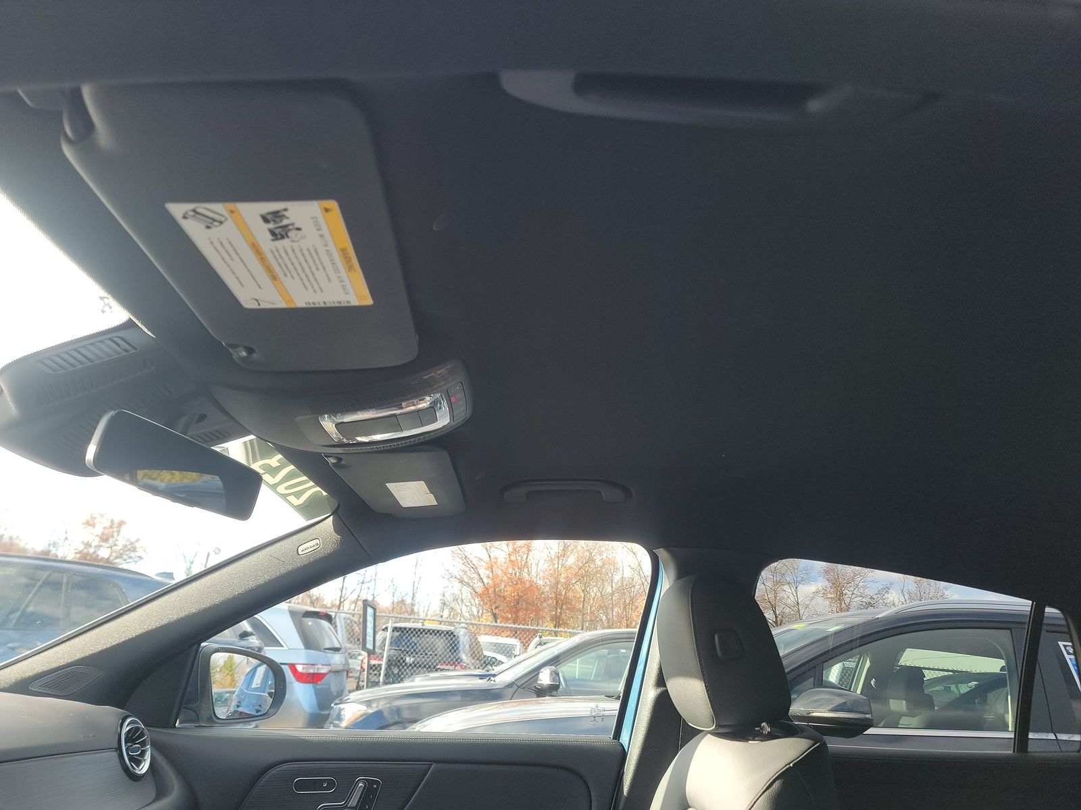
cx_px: 540
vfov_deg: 56.8
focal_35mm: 24
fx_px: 749
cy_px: 405
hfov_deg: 71.6
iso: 72
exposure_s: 1/119
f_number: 1.8
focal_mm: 6.7
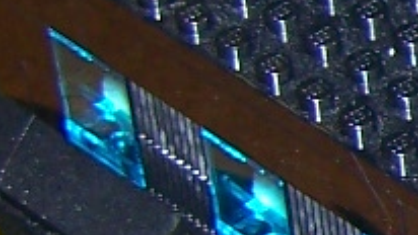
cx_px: 1453
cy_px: 296
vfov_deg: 3.8
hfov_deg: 6.0
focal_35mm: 321
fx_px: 3559
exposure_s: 1/60
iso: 80
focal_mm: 6.3
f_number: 2.8
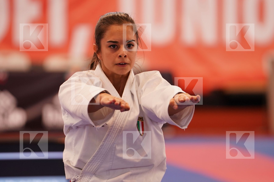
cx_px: 137
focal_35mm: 300
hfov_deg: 6.9
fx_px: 2283
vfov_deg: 4.6
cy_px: 91
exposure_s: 1/500
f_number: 2.8
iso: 1000
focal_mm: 200
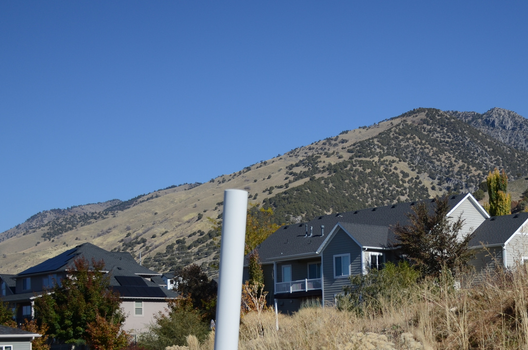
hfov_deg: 26.9
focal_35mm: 74
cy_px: 262
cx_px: 418
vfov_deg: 18.2
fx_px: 1083
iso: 100
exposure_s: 1/1600
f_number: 3.8
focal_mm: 26
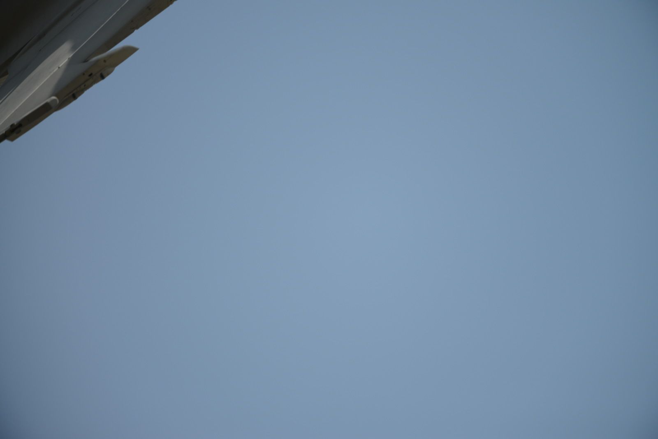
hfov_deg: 3.7
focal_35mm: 550
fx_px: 10056
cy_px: 220
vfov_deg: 2.5
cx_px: 329
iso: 200
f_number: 4
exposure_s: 1/2000
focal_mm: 550
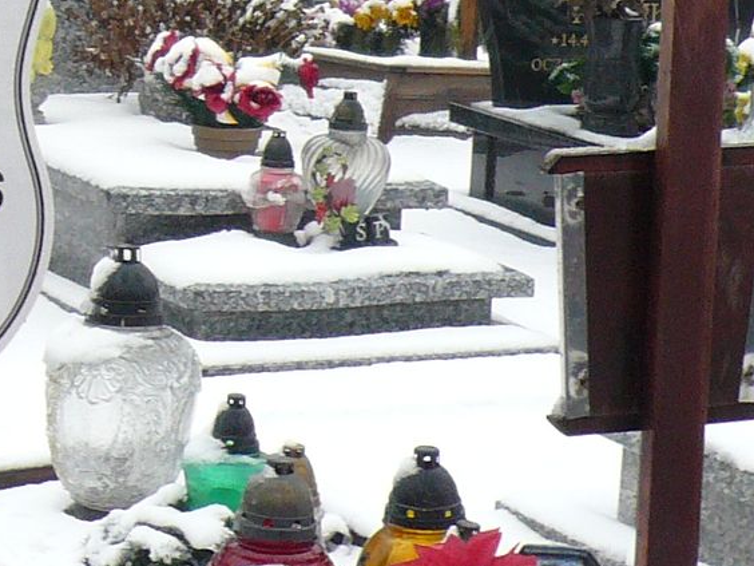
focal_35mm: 149
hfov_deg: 13.0
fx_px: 3245
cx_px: -82
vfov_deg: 9.8
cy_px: -149
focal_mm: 6.1
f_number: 3.1
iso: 100
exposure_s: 1/125
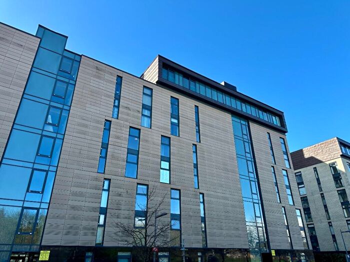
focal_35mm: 24
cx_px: 175
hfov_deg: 71.6
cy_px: 131
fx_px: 243
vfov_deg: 56.8
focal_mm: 6.86
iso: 80
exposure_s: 1/1321
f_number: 1.78
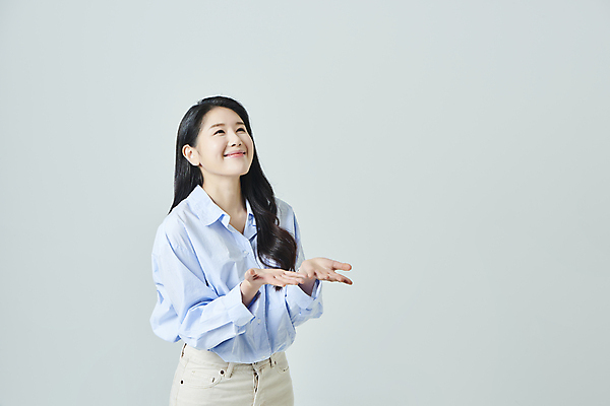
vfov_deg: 19.5
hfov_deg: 28.8
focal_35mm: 70
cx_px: 305
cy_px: 203
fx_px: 1186
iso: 100
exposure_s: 1/125
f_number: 11
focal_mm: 70
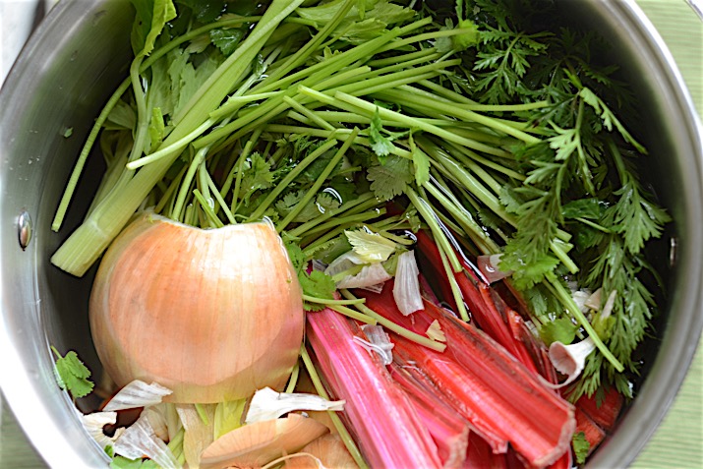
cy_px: 234
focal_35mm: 75
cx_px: 352
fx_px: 1465
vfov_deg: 18.2
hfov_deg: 27.0
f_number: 2.8
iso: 200
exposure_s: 1/80
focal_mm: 50
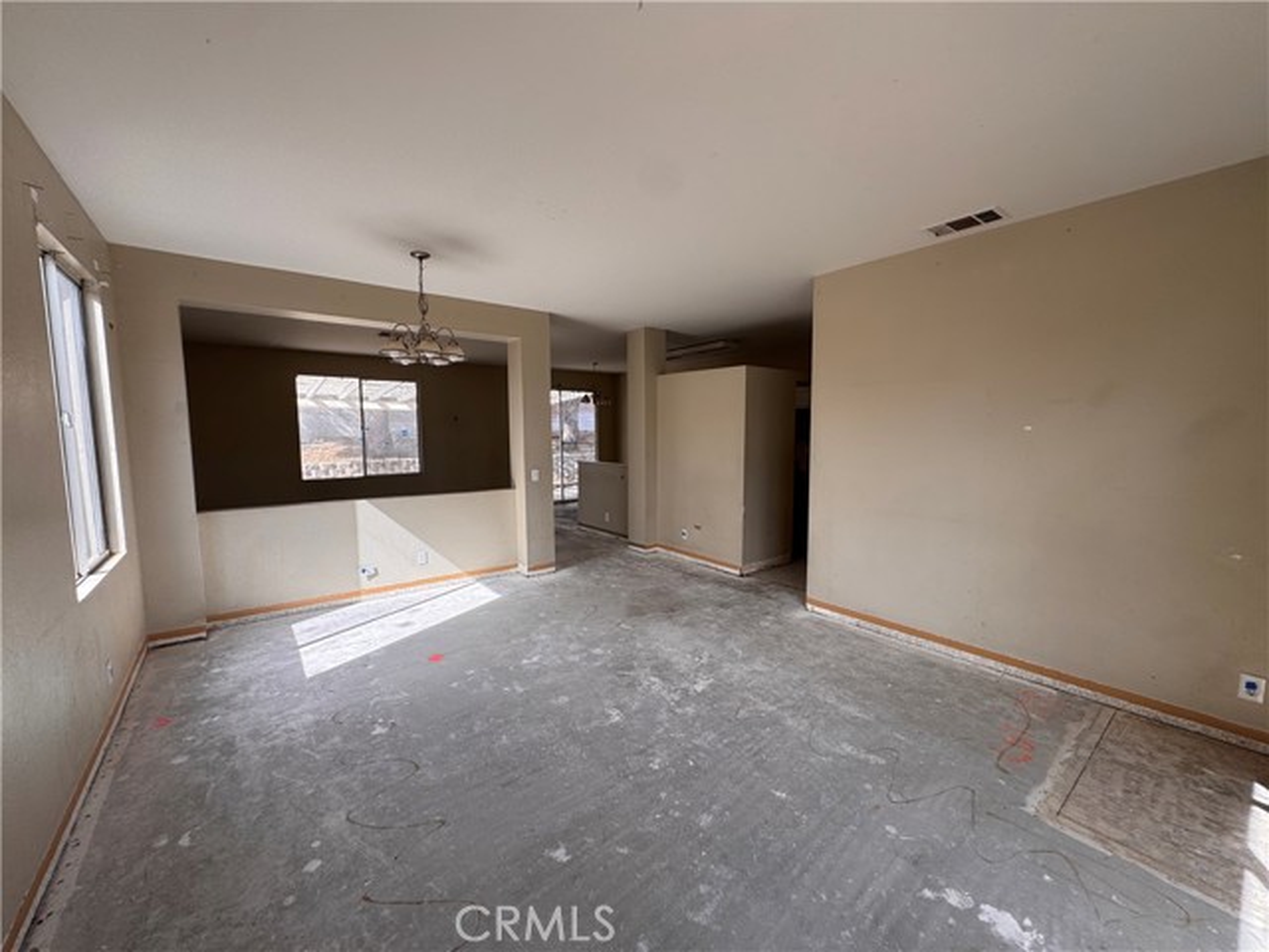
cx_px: 634
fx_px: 513
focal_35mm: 14
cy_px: 476
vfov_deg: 85.7
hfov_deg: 102.1
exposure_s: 1/249
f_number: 2.2
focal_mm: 2.22
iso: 40
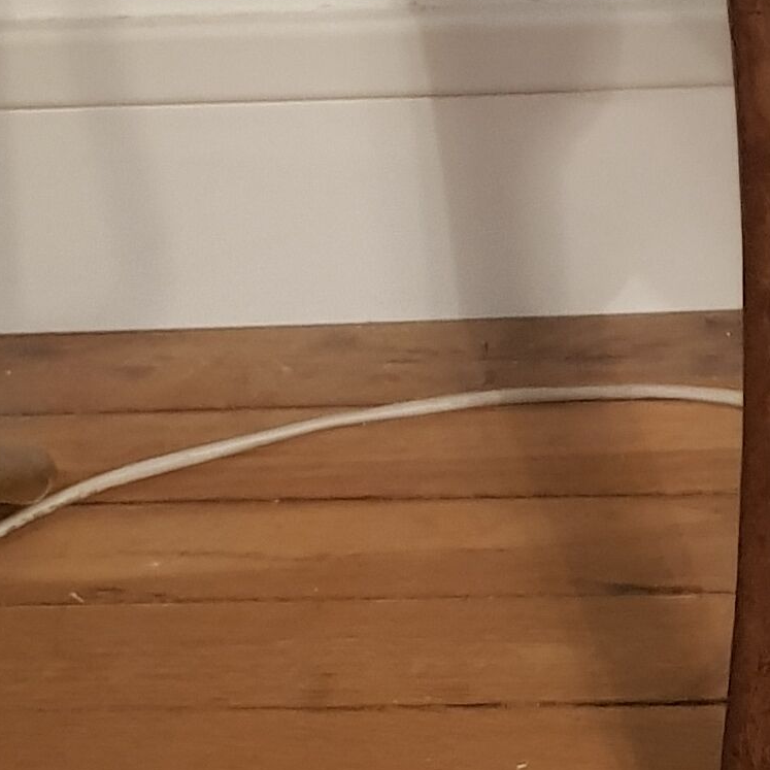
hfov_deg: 12.6
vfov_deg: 13.5
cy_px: -246
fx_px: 3121
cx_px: 1465
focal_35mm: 124
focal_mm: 4.2
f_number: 1.7
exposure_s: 1/25
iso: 250
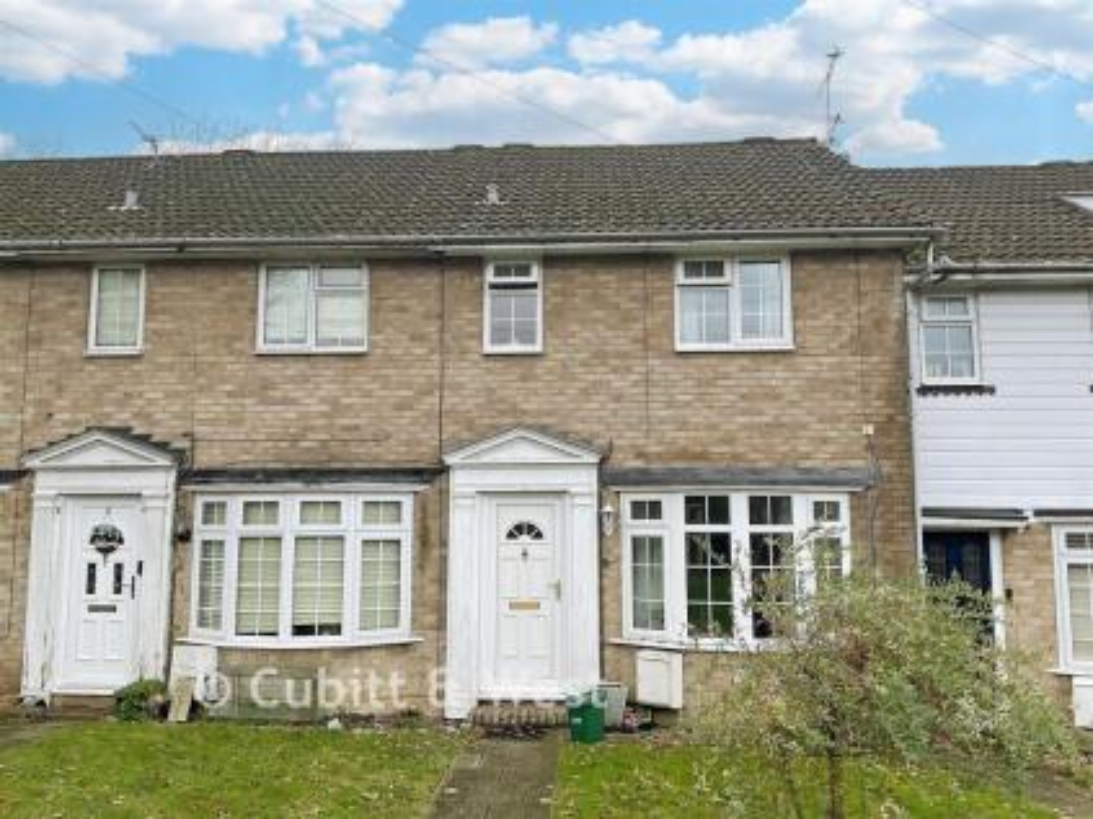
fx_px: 915
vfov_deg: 48.2
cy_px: 410
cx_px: 546
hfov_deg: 61.7
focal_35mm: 29
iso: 16
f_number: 1.8
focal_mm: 3
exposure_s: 1/403
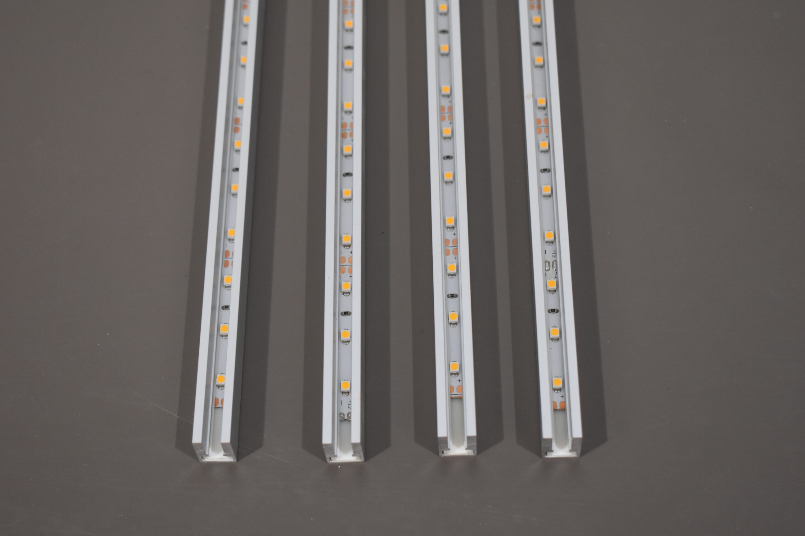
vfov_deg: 18.9
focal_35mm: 72
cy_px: 268
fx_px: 1610
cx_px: 402
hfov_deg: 28.1
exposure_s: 1/125
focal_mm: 48
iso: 800
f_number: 5.3
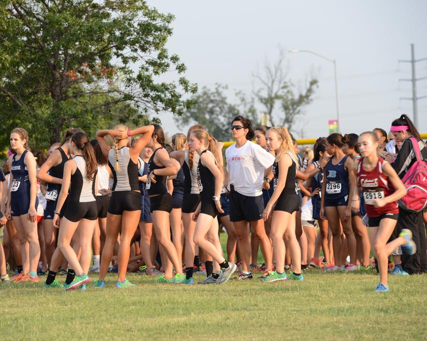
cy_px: 171
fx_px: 2855
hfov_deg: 8.6
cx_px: 183
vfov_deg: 6.8
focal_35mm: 226
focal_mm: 200
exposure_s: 1/200
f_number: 7.1
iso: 200
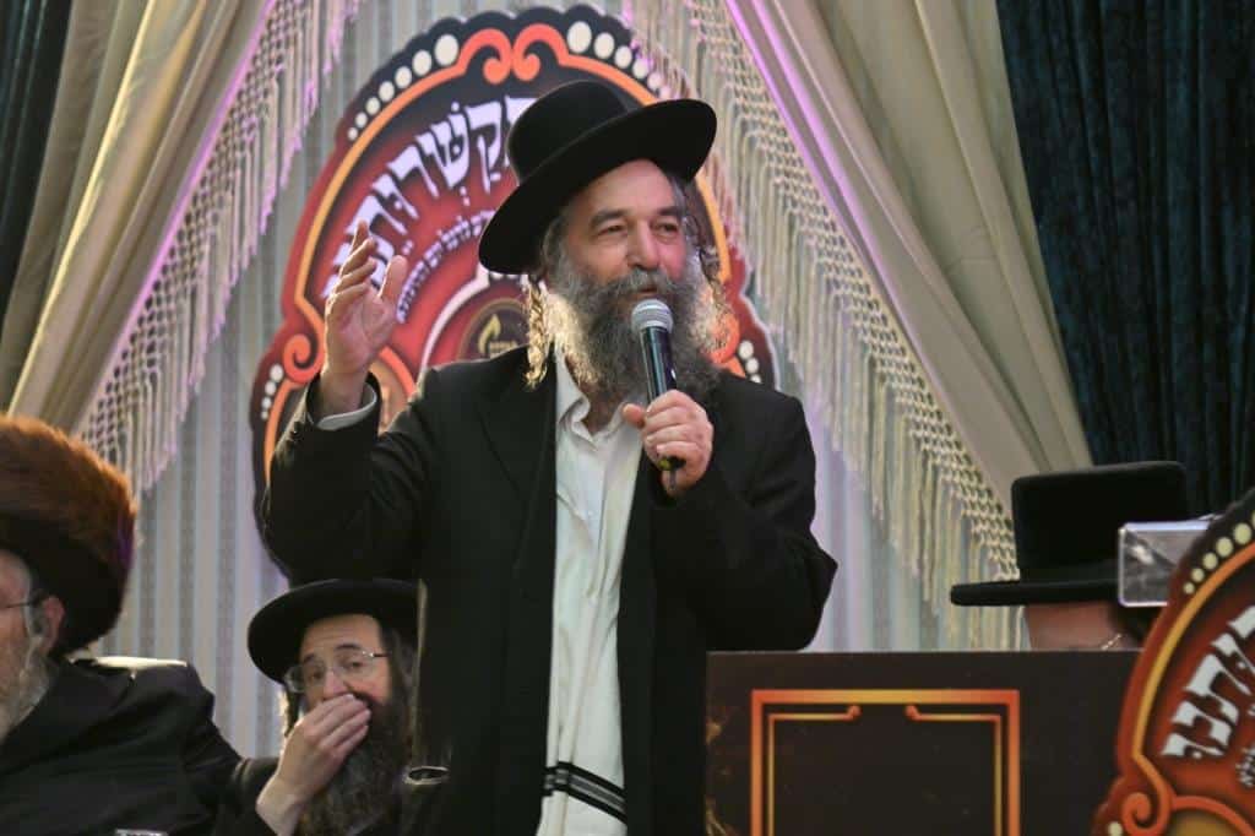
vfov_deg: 7.6
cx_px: 628
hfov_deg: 11.4
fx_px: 6273
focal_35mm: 180
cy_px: 418
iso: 320
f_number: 4
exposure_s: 1/160
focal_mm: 120
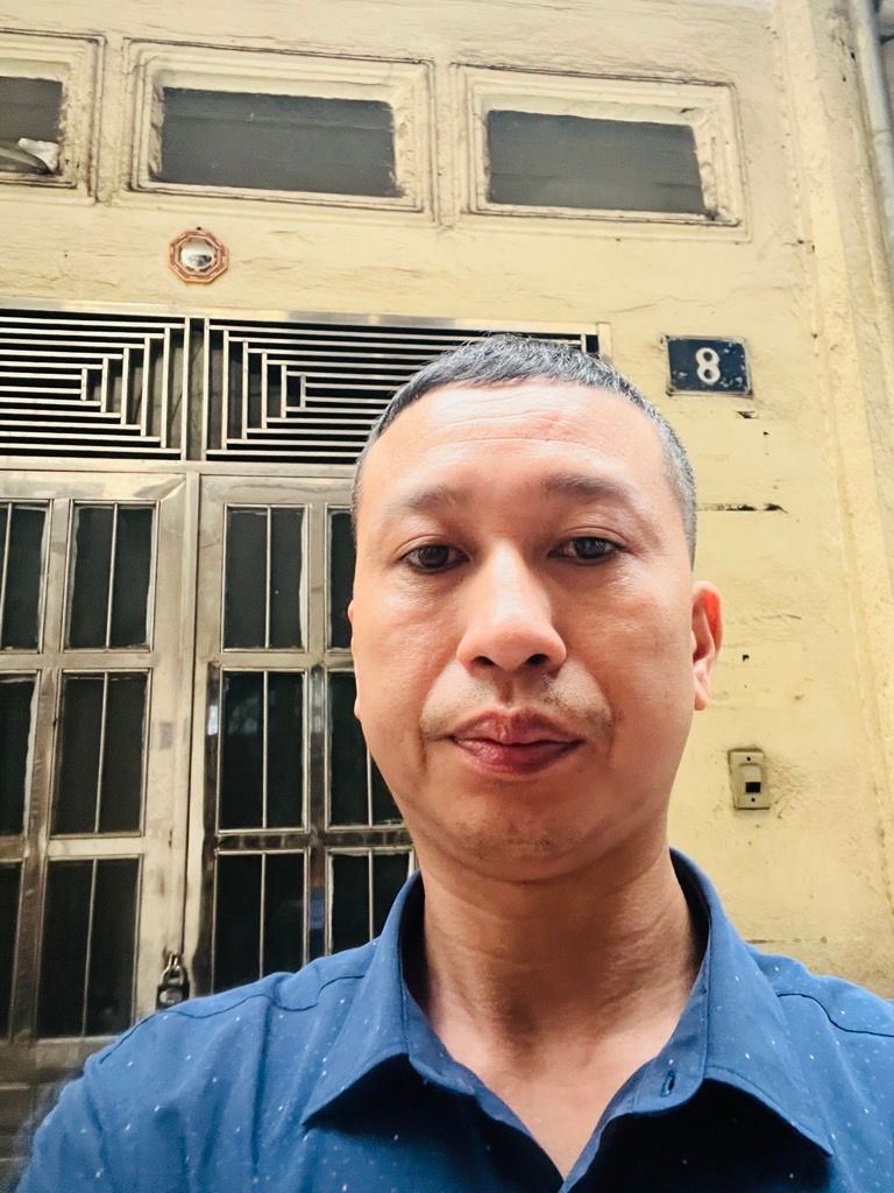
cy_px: 596
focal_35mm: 30
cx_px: 447
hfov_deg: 46.8
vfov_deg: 60.0
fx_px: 1033
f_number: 2.2
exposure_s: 1/30
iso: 500
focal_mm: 2.71
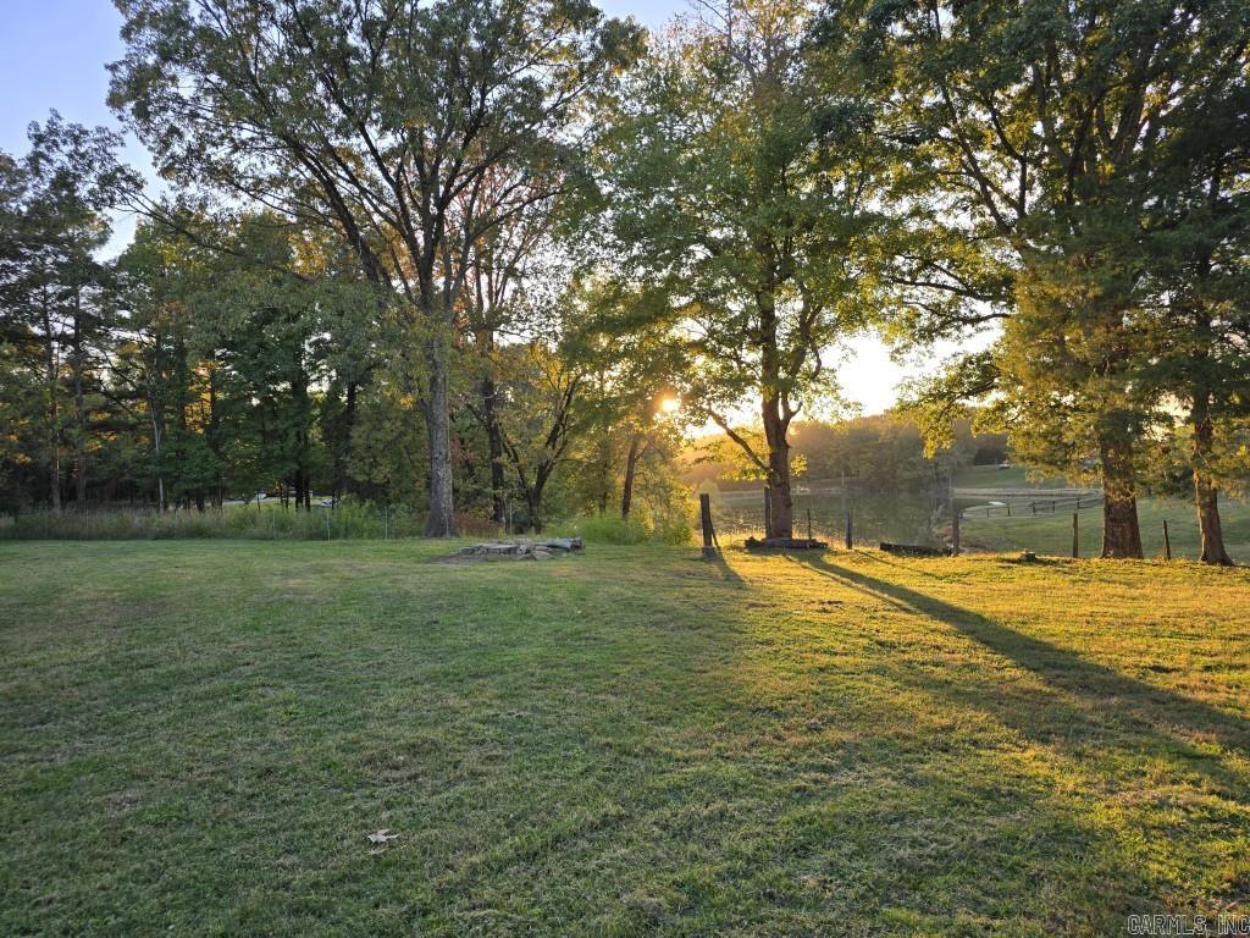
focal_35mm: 23
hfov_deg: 73.9
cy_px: 469
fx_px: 831
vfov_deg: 58.9
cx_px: 625
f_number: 1.7
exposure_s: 1/180
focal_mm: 6.3
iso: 20
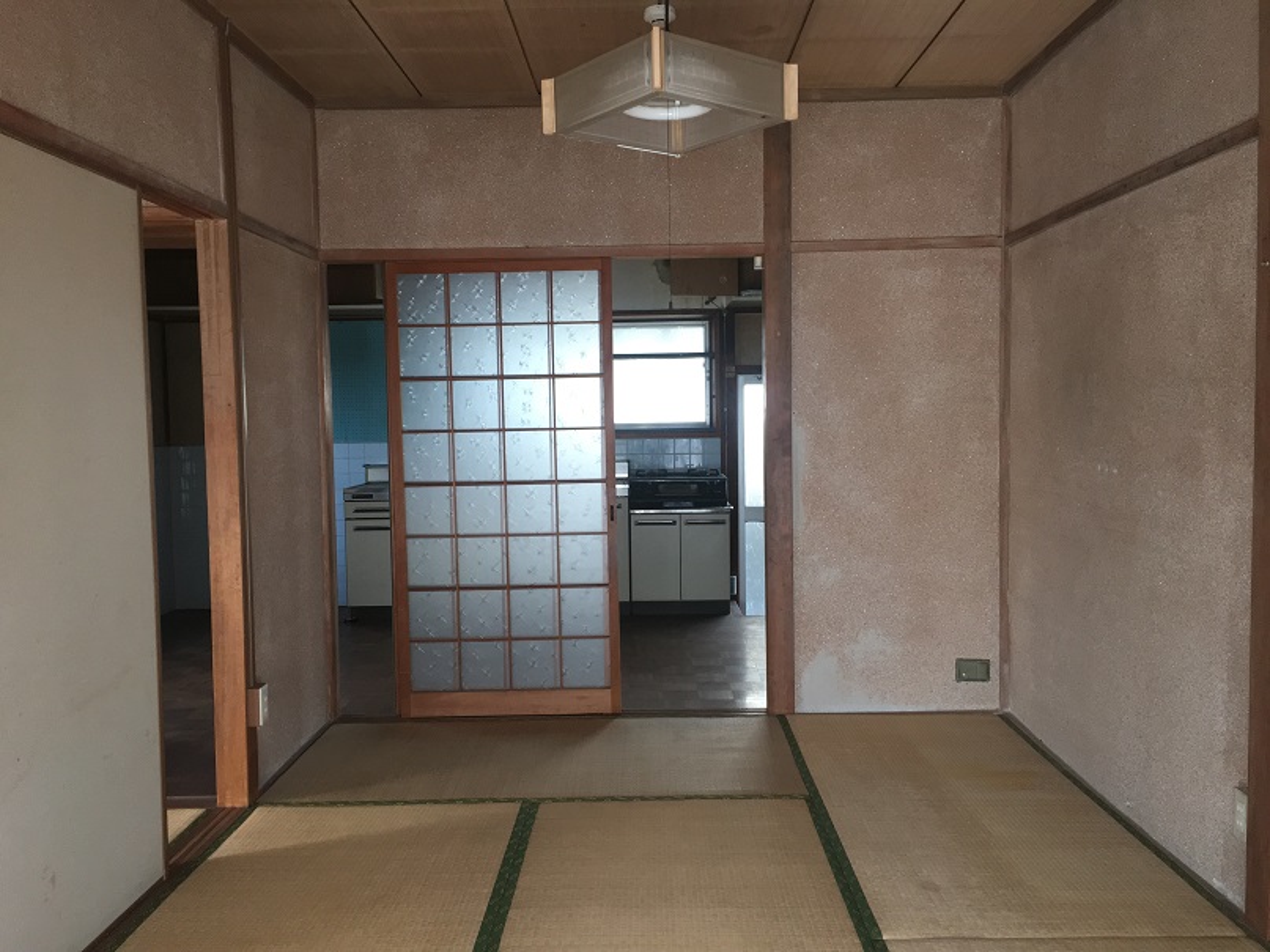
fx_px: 1064
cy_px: 476
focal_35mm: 29
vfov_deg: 48.2
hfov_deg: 61.7
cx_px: 635
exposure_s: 1/30
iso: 80
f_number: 2.2
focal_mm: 4.15
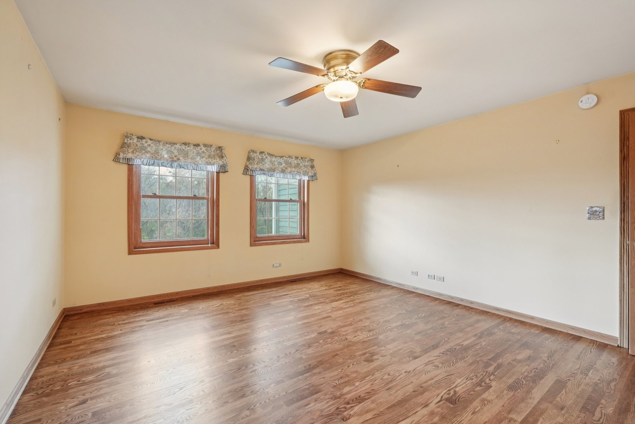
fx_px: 282
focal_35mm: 16
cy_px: 212
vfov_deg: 73.7
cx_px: 318
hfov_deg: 96.7
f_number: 8
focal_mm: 16
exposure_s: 1/10
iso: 320
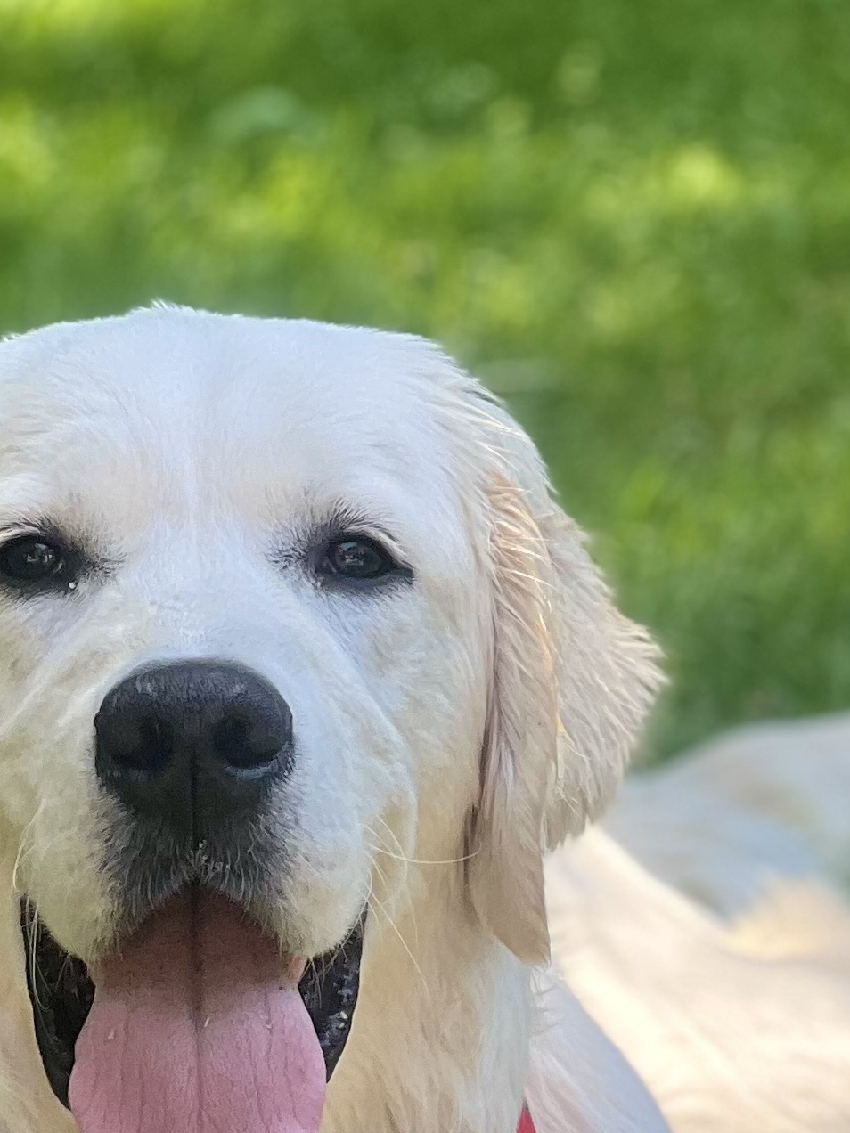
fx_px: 7989
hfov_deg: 6.1
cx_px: 471
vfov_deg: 8.0
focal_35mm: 244
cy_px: 1354
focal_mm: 9
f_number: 2.8
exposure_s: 1/121
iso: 50
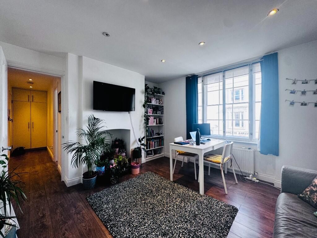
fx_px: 128
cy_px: 119
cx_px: 158
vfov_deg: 85.7
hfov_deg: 102.1
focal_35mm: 14
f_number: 2.2
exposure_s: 1/99
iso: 100
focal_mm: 2.22
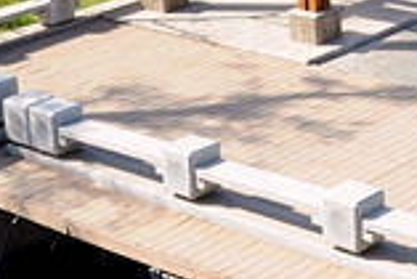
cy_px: -112
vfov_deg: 10.9
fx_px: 1414
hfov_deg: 16.7
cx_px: 327
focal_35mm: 122
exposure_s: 1/60
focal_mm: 24
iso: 200
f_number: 13
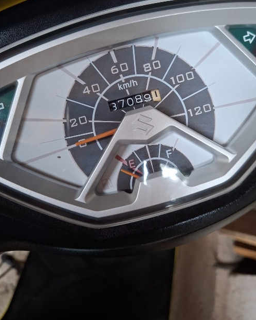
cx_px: 149
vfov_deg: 61.7
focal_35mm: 28
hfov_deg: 51.3
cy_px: 130
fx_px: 265
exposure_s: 1/30
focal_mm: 5.54
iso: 250
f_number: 1.8
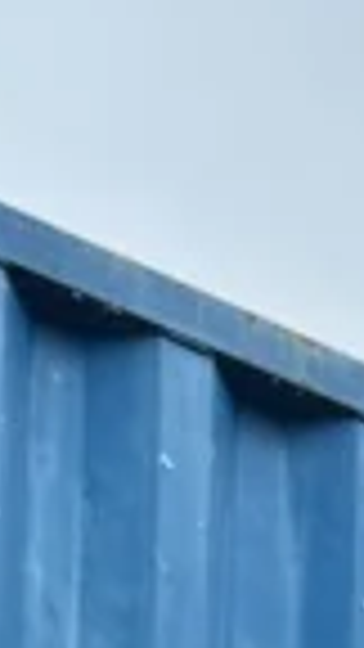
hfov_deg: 6.1
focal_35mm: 194
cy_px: 1984
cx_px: -342
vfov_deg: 8.9
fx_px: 3329
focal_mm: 6.86
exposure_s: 1/1393
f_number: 1.78
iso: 80
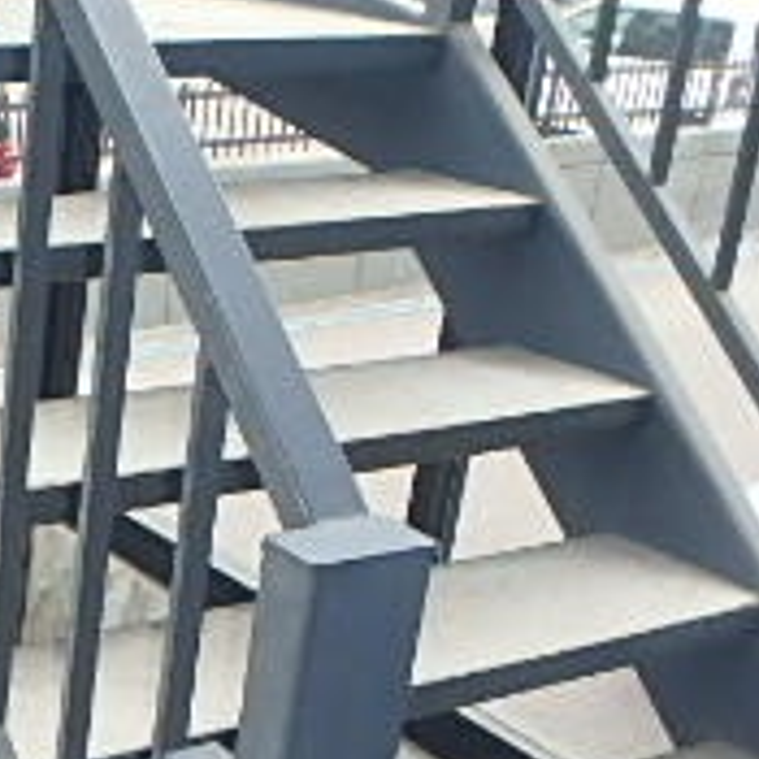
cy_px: 533
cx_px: -273
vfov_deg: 25.2
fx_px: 1687
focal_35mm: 68
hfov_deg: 22.3
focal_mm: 3.7
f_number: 3.5
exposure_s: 1/100
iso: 125
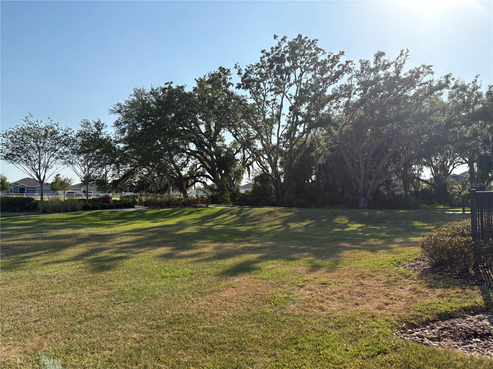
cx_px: 246
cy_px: 184
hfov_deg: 67.3
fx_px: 370
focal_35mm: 26
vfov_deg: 53.1
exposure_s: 1/4608
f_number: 1.6
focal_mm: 5.96
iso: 64
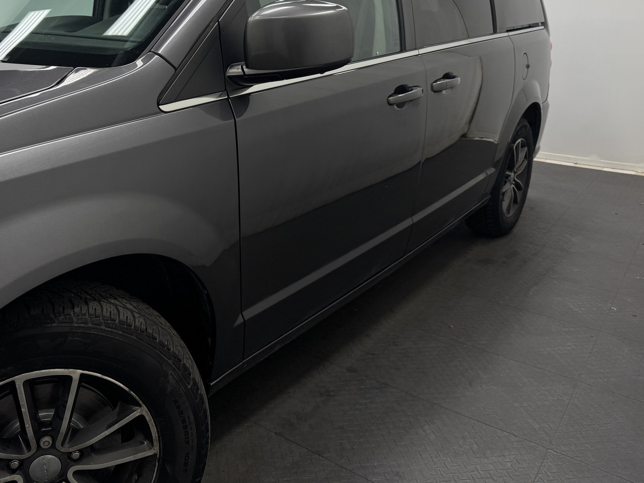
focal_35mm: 32
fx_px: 595
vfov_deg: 43.6
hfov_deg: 56.0
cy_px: 168
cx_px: 236
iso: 80
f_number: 1.78
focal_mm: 6.76
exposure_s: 1/639
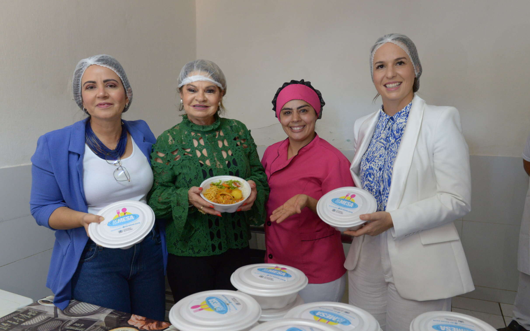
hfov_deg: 66.4
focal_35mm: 28
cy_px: 174
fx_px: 404
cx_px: 276
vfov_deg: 44.5
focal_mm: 26
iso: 2800
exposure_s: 1/50
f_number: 6.3
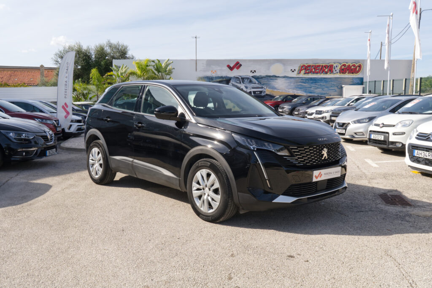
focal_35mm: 32
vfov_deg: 41.1
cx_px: 216
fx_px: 384
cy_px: 144
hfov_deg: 58.7
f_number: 10
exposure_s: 1/200
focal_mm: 21.5
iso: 160
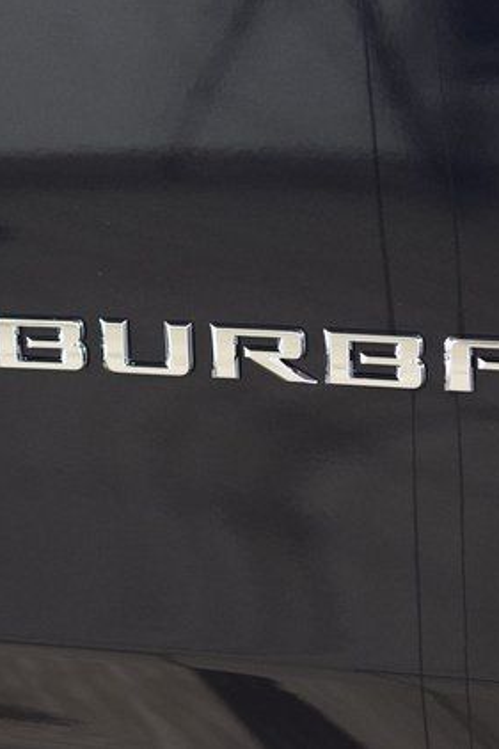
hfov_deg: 10.4
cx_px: 195
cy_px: 372
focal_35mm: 132
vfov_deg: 15.5
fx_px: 2747
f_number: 4
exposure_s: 1/30
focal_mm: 58
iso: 1600
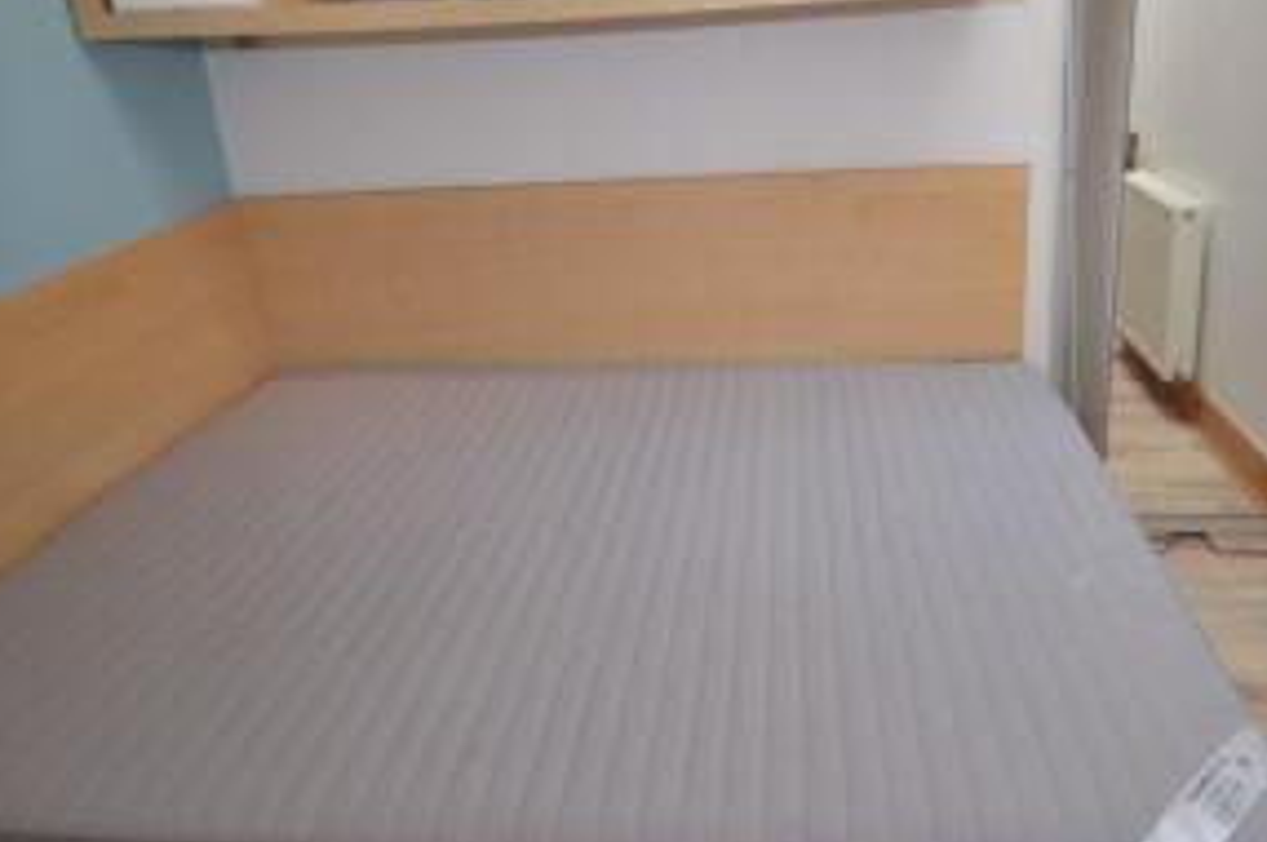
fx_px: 879
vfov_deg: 49.5
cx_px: 766
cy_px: 233
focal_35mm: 25
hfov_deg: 70.8
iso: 500
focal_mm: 10
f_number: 4
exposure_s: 1/60
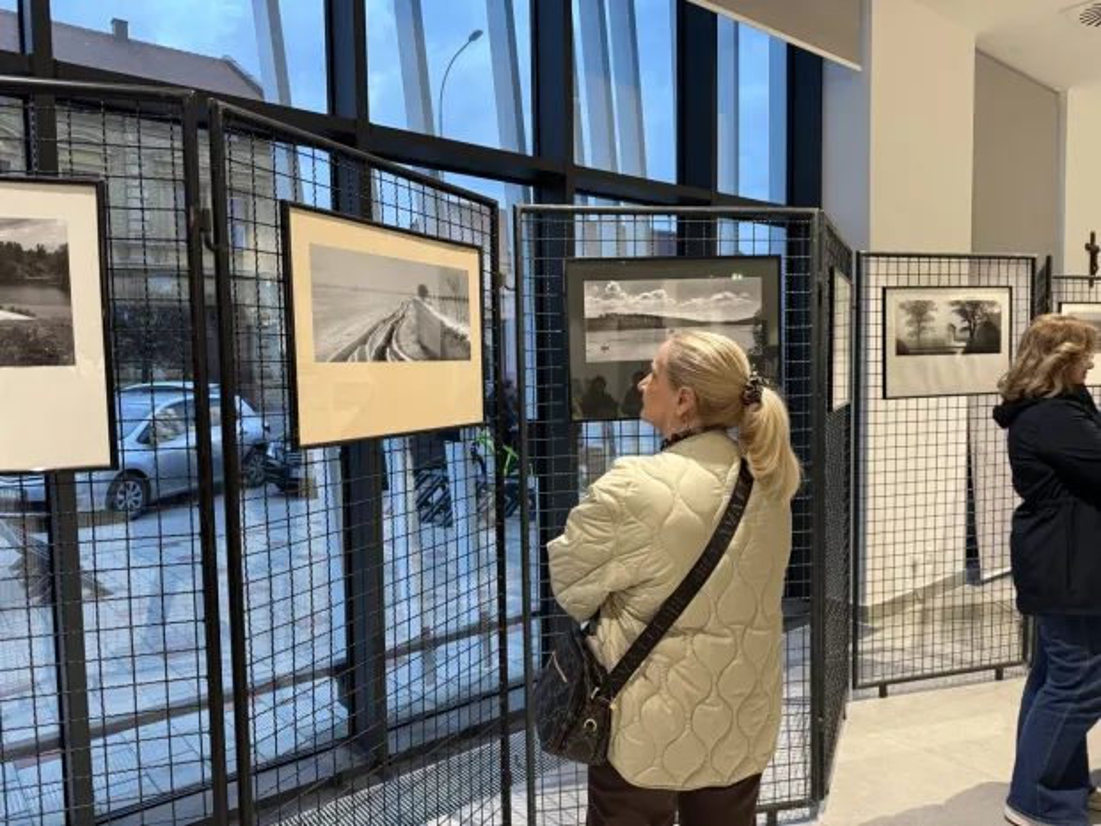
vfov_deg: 56.8
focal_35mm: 24
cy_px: 413
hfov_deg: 71.6
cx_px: 550
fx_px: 763
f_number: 1.78
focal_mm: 6.76
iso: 160
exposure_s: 1/50
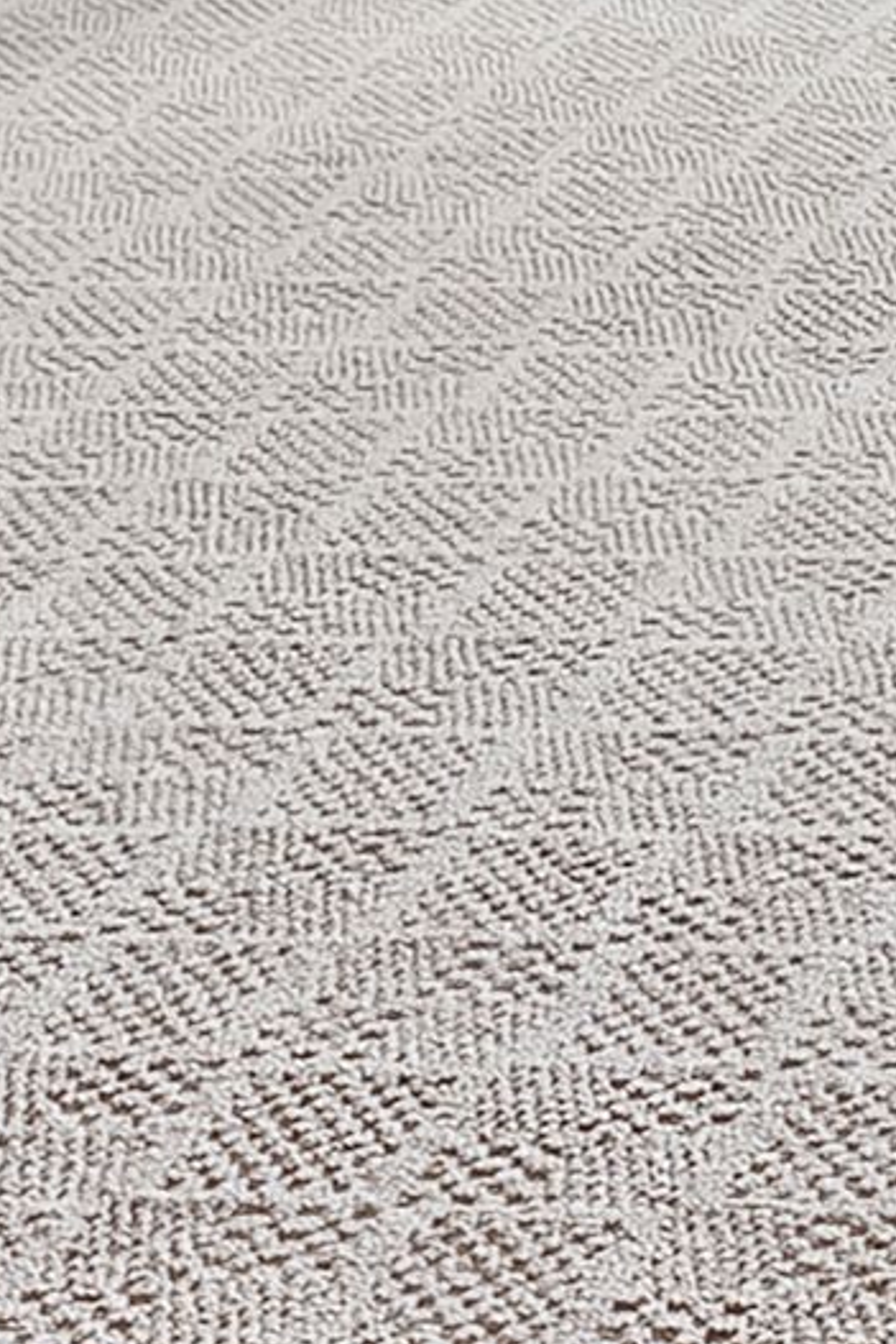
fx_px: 4812
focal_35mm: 129
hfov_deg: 9.5
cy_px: -1175
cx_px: 2112
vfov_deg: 13.9
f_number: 8
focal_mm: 16
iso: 800
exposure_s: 1/1.25
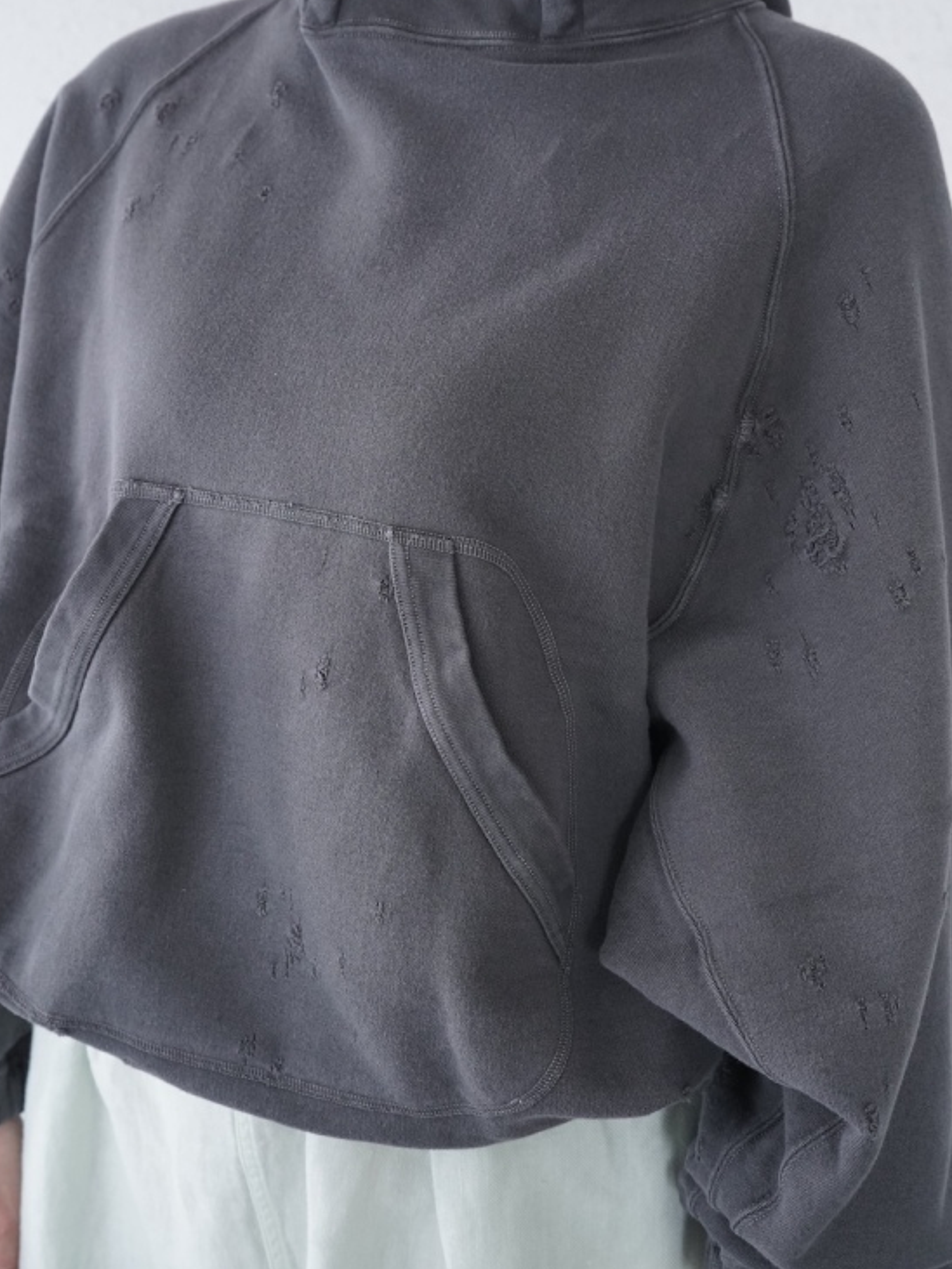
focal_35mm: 43
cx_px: 433
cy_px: 587
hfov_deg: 33.6
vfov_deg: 43.8
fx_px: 1577
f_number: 5.6
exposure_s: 1/100
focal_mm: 34
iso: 3200
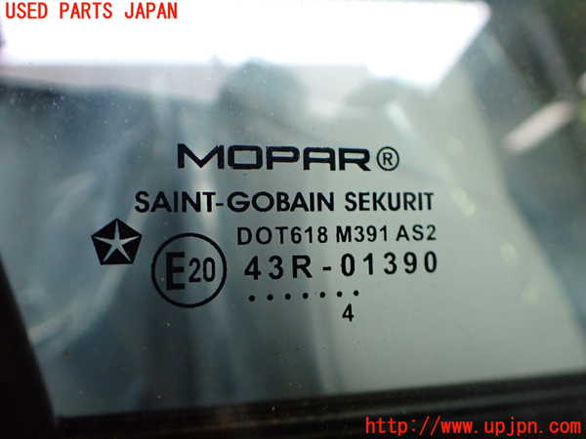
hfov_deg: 60.0
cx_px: 293
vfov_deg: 46.8
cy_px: 220
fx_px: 508
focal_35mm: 30
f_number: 2.3
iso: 500
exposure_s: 1/125
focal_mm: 5.4
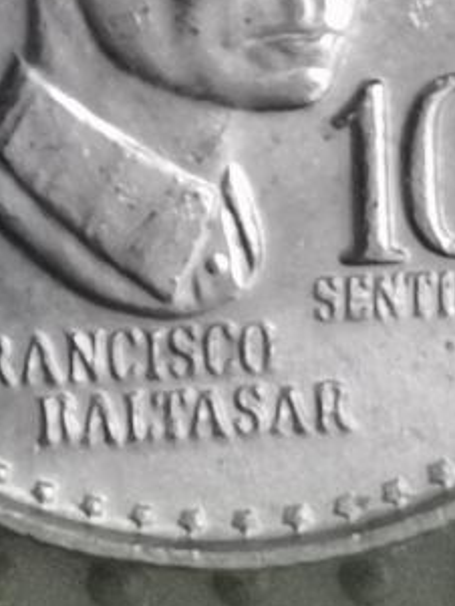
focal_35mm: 311
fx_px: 5447
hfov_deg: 4.7
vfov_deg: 6.2
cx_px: -366
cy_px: -600
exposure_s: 1/36
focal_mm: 4.75
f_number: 1.8
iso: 250
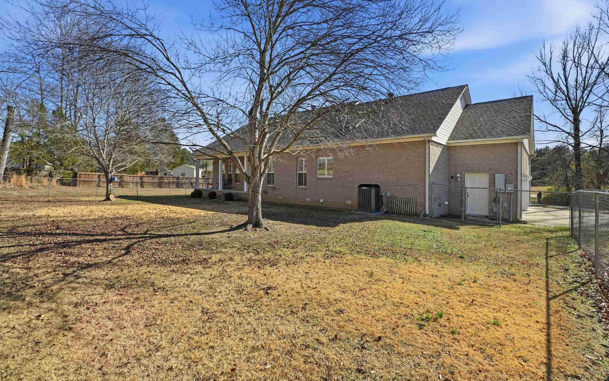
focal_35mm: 16
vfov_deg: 71.2
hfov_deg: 97.8
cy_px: 184
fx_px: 266
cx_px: 310
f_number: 9
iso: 250
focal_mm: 10
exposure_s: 1/1250
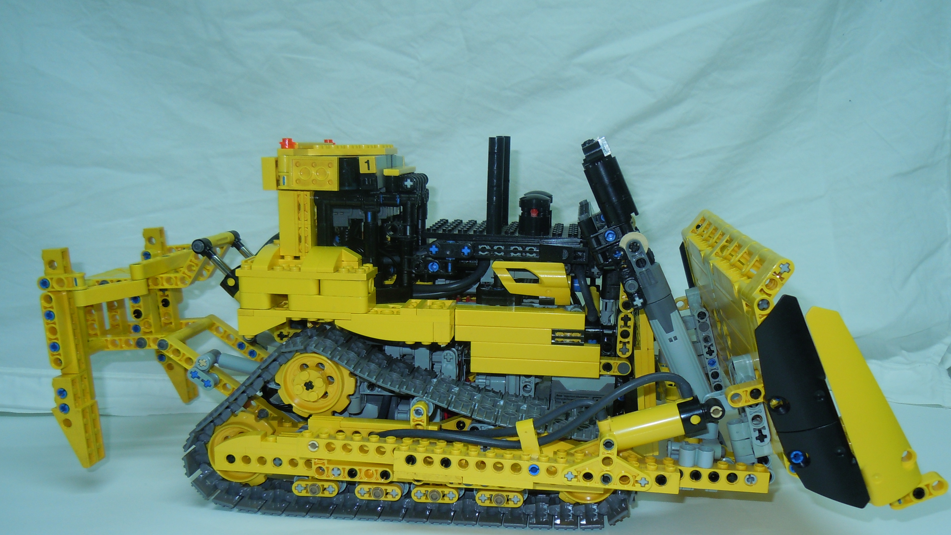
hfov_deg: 59.5
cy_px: 321
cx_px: 476
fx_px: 832
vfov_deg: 35.5
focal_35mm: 33
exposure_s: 1/30
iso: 125
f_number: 3.5
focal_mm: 5.4
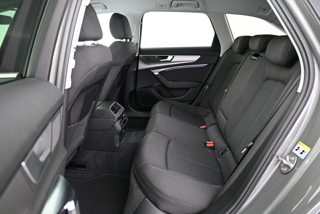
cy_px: 107
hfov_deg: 68.9
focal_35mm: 26
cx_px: 160
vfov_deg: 49.1
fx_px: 233
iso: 1600
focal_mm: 17.5
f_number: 3.5
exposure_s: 1/8
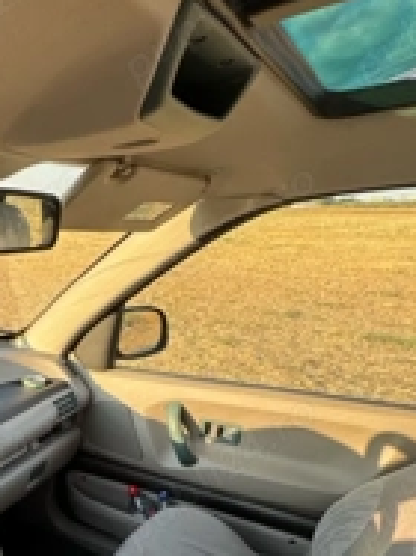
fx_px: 481
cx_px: 48
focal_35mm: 30
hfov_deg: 43.1
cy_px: 508
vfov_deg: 52.2
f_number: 2.2
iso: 40
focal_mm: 2.22
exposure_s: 1/117
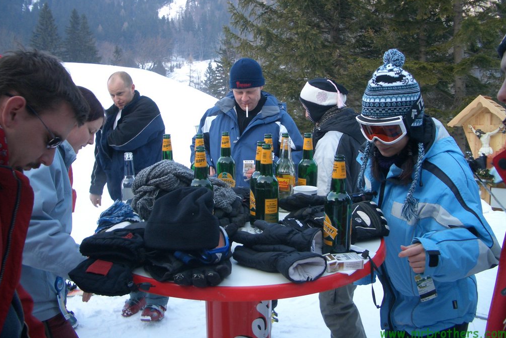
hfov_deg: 51.9
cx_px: 250
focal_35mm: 37
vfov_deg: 35.9
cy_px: 148
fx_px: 520
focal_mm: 5.8
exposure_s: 1/160
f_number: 2.6
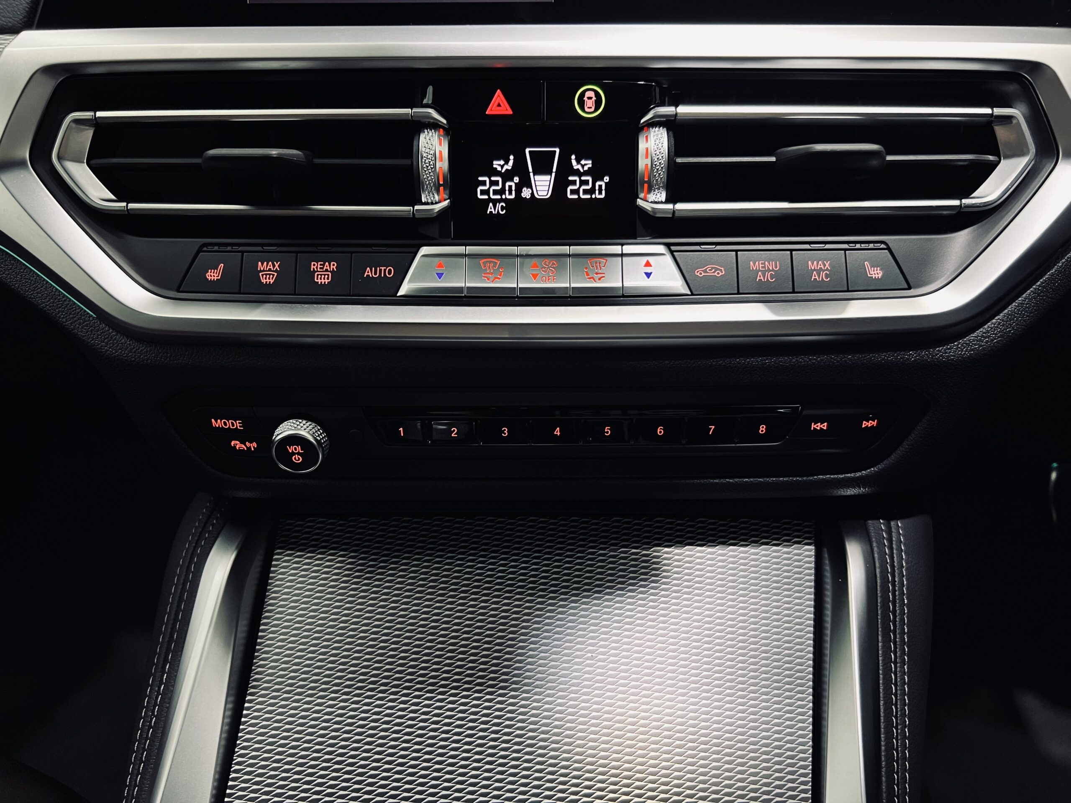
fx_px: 804
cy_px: 402
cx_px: 536
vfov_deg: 53.1
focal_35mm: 26
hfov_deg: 67.3
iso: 400
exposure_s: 1/33
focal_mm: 5.7
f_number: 1.5
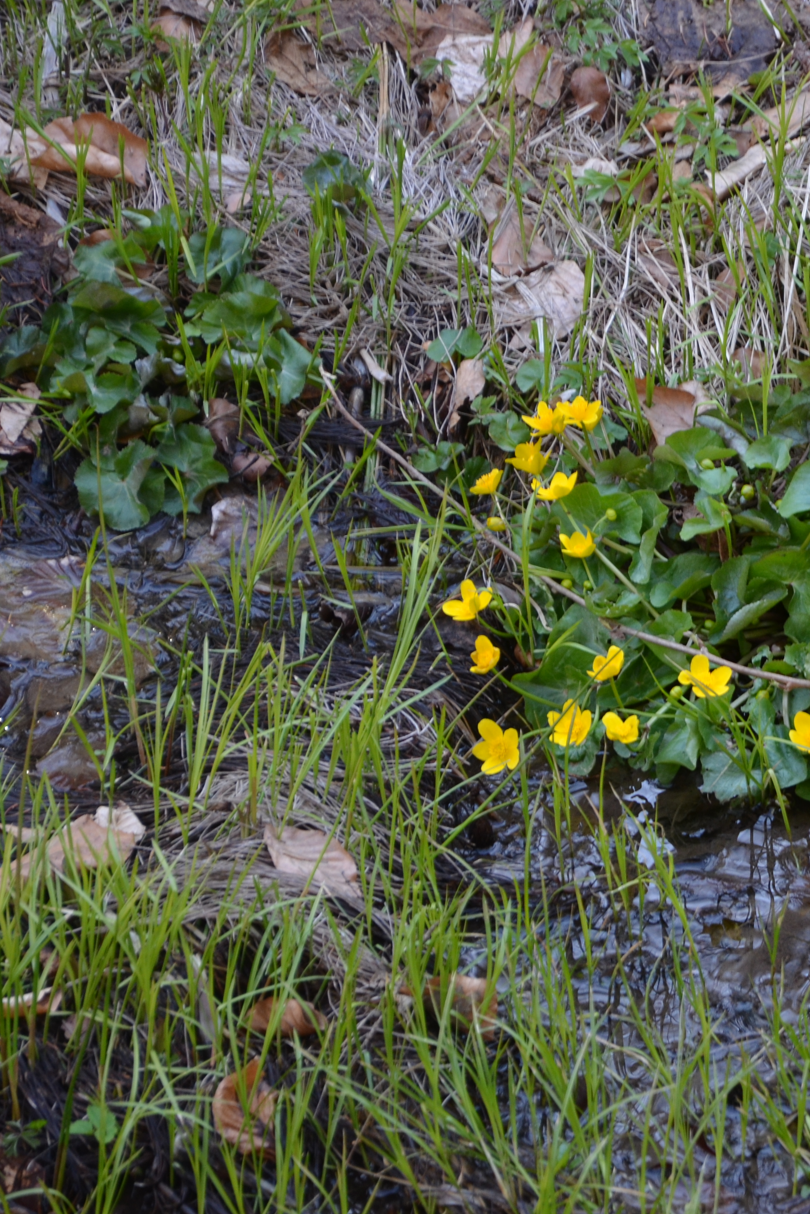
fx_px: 8024
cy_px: 606
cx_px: 778
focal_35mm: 238
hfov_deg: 5.8
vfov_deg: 8.7
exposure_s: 1/125
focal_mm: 105
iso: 360
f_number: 5.6
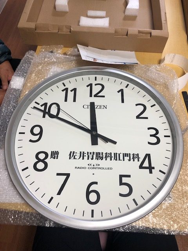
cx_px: 94
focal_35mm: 28
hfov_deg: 49.7
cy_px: 126
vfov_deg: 63.4
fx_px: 203
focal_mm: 3.99
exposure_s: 1/40
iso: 25
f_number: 1.8
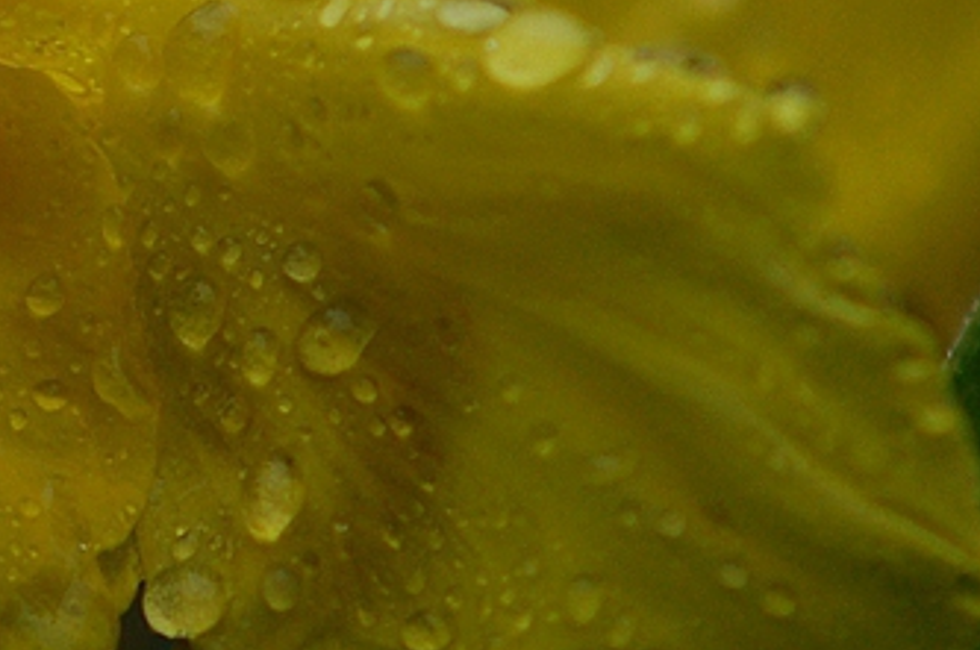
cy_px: 37
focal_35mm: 969
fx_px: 26340
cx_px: -47
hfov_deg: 2.1
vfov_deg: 1.4
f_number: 4
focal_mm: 210
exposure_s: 1/320
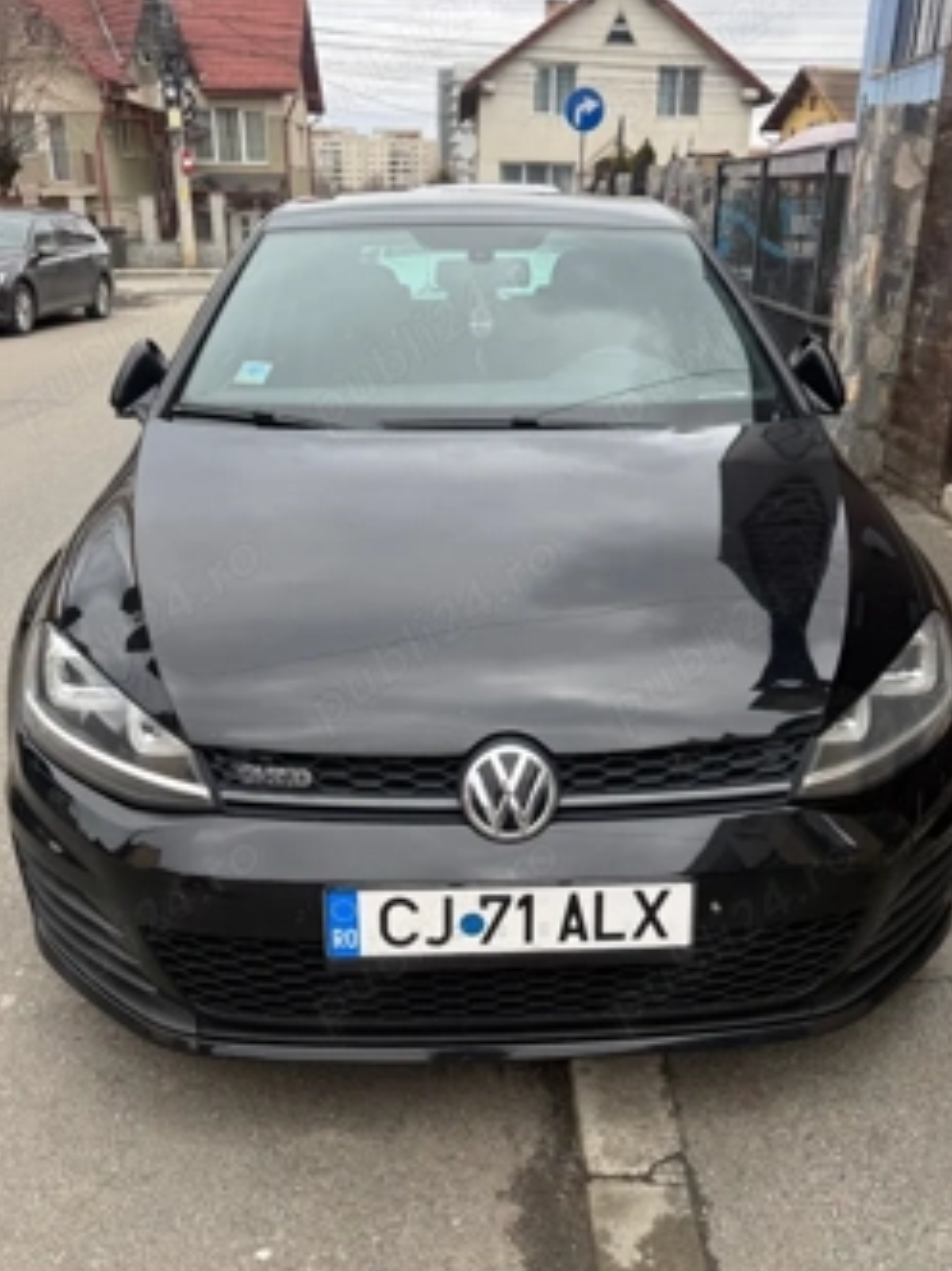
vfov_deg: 61.6
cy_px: 680
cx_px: 511
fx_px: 1064
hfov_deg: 48.2
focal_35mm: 29
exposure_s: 1/1156
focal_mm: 6.76
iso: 100
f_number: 1.78
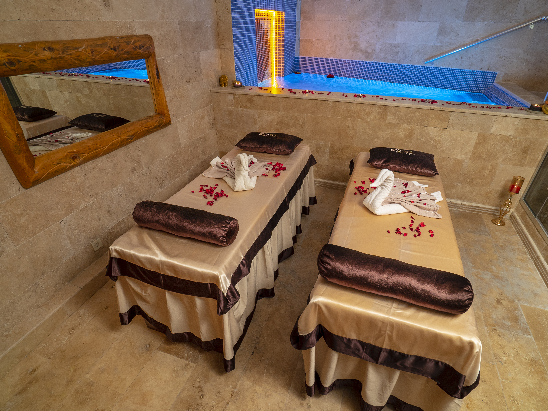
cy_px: 211
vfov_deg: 71.6
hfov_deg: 87.7
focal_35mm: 18
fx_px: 285
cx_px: 282
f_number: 4.5
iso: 500
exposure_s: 1/25
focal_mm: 16
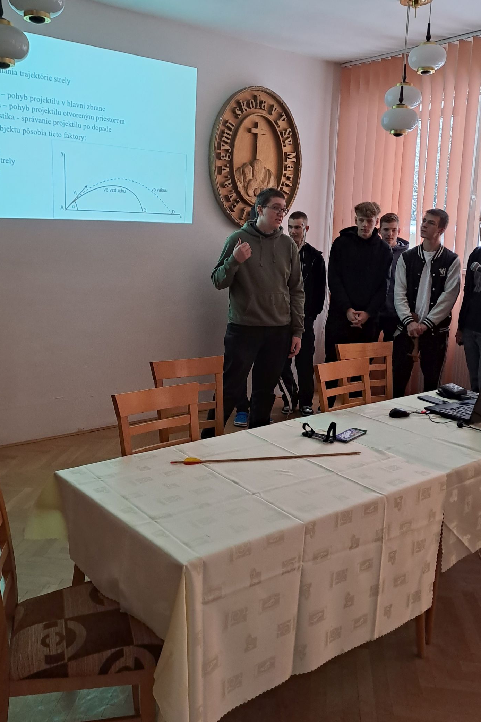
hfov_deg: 41.1
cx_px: 253
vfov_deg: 58.6
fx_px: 641
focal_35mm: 32
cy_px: 333
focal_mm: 4.65
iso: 160
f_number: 1.8
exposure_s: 1/50
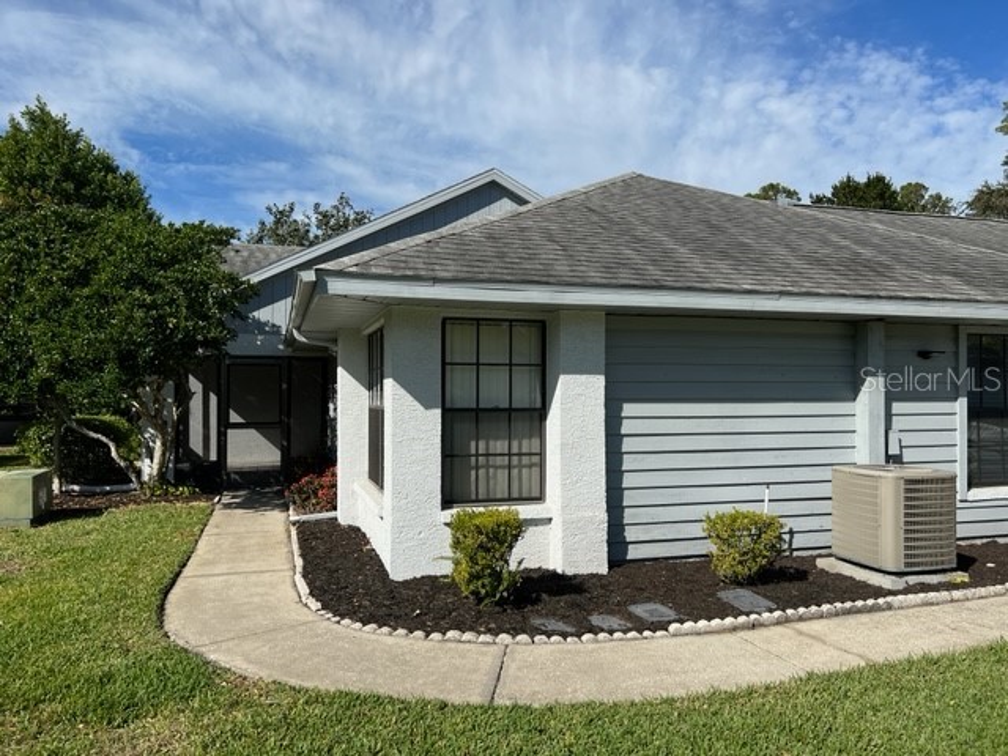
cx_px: 504
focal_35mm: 26
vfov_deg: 53.1
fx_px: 757
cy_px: 378
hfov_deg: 67.3
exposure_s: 1/6211
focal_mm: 5.7
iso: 50
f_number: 1.5
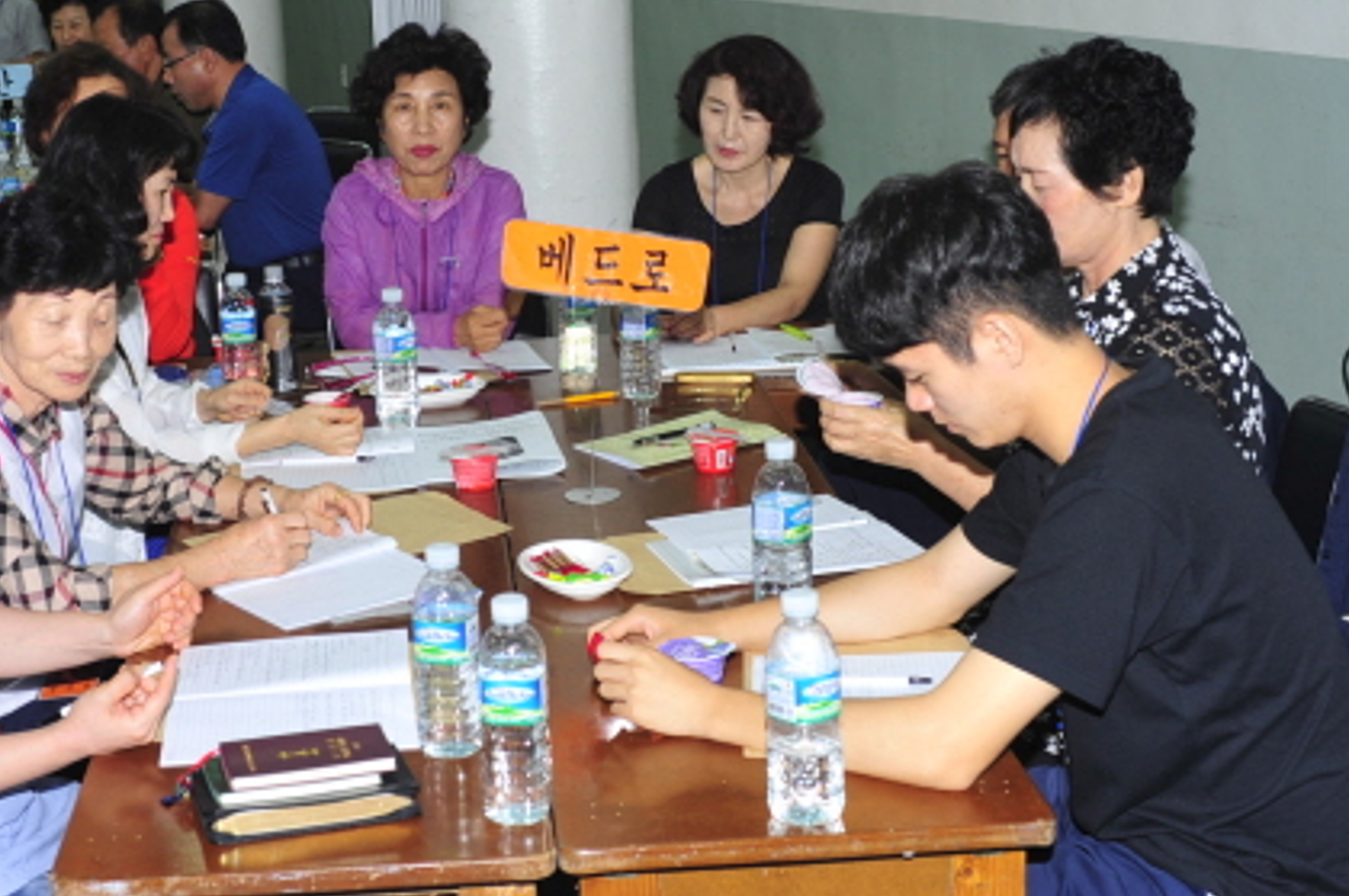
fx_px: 2246
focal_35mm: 60
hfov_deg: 33.3
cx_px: 517
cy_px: 332
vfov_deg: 22.5
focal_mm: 35
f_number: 5.6
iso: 200
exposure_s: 1/60
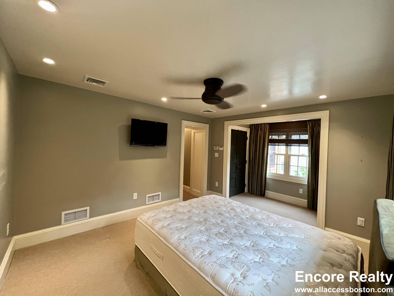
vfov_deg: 89.9
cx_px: 197
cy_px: 148
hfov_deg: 106.2
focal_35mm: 13
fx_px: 148
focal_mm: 1.6
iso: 400
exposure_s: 1/60
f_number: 1.8
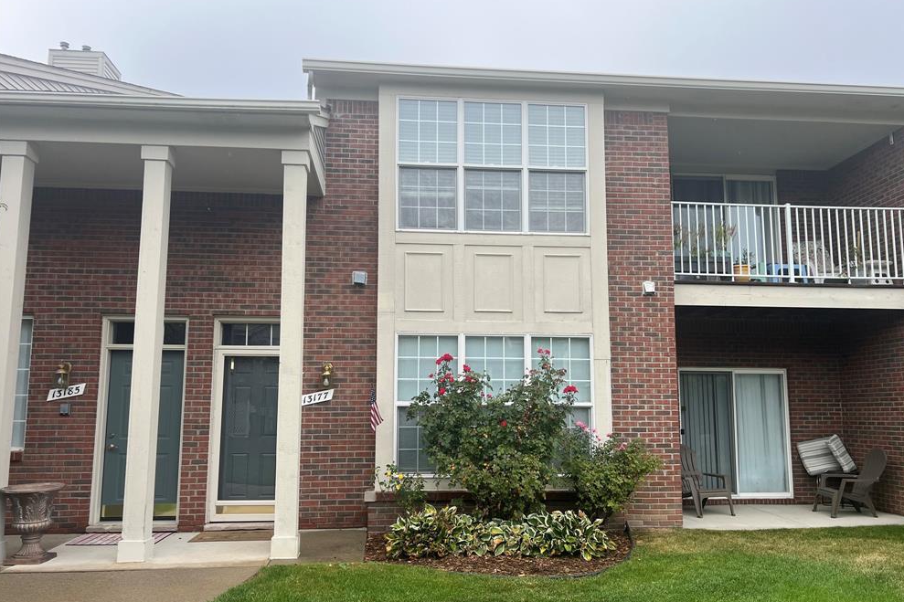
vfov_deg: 46.4
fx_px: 703
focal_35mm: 28
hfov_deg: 65.5
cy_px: 323
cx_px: 463
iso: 50
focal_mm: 5.7
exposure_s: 1/1597
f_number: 1.5
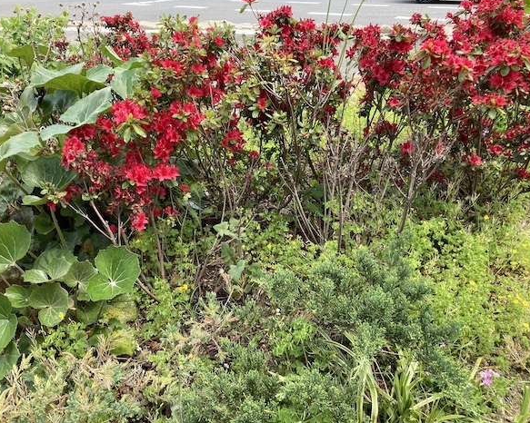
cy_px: 206
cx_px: 249
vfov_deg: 48.5
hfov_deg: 58.7
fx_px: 470
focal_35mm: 30
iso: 20
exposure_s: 1/202
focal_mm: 3.99
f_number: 1.8
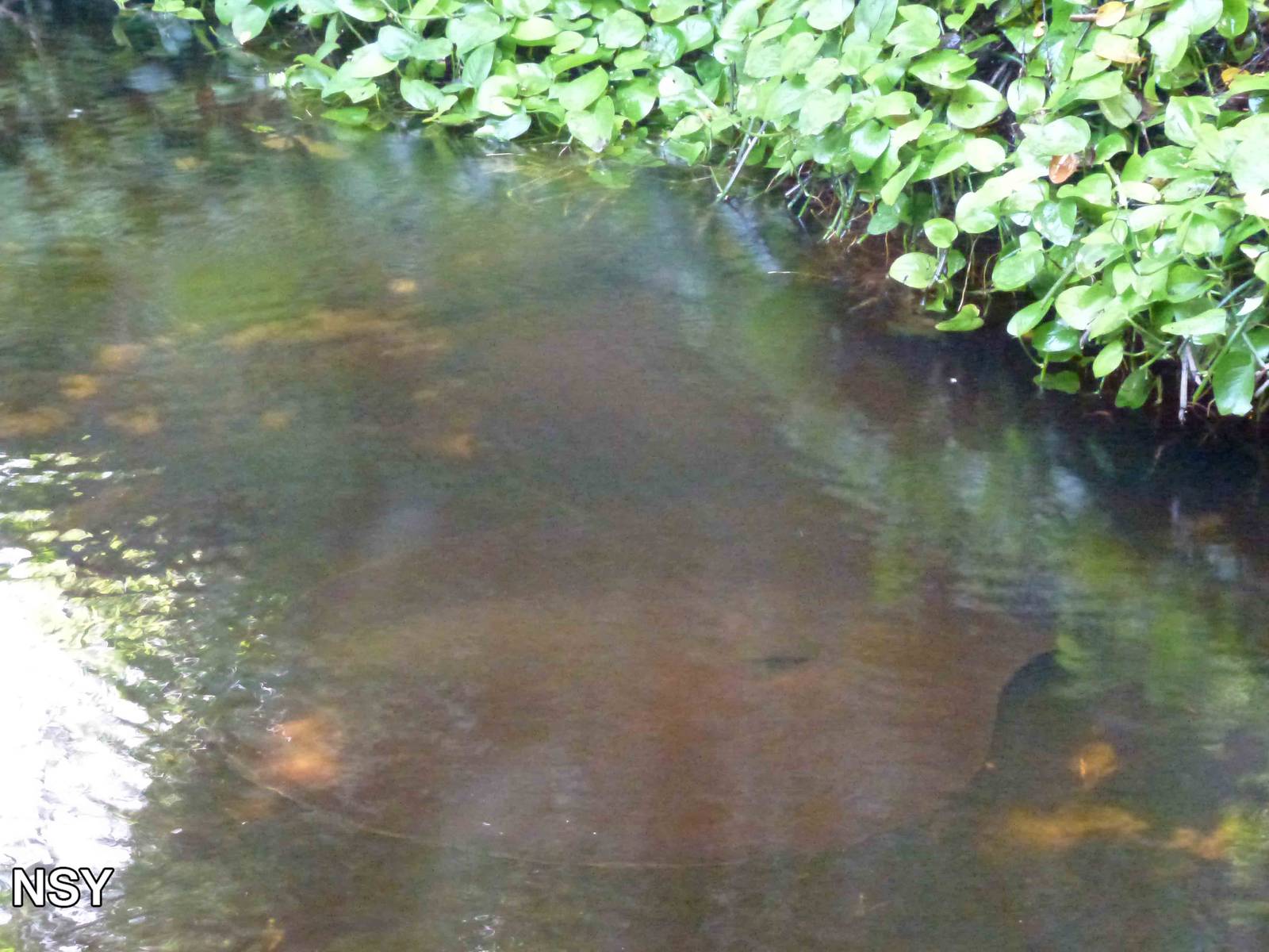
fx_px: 3813
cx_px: 634
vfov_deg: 14.2
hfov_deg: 18.9
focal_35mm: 104
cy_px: 476
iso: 1600
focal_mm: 18.7
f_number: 5
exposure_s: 1/15
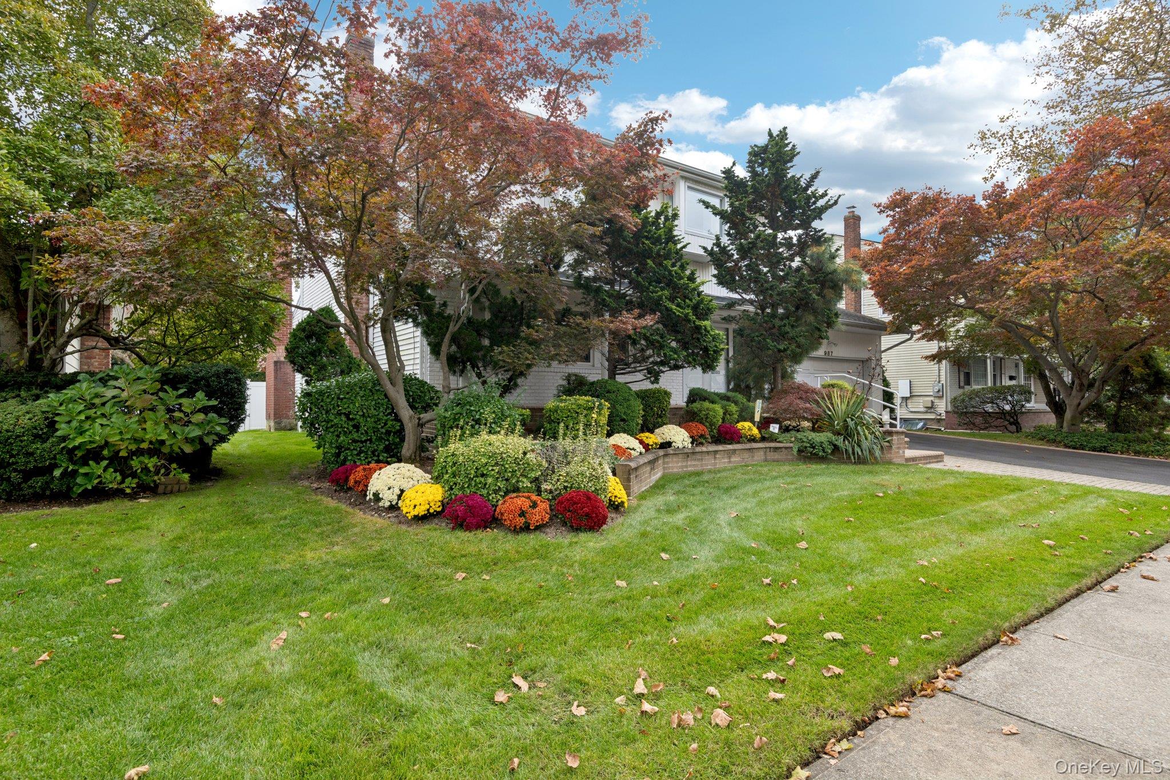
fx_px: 617
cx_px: 585
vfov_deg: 64.5
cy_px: 390
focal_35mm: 19
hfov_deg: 86.9
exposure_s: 1/100
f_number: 9
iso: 160
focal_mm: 19
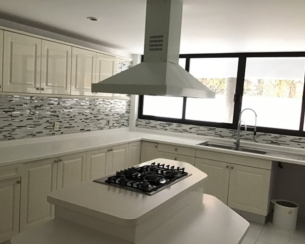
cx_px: 148
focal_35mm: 33
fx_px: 298
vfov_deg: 44.5
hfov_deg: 54.2
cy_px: 124
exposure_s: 1/15
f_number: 2.4
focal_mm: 3.3
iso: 250
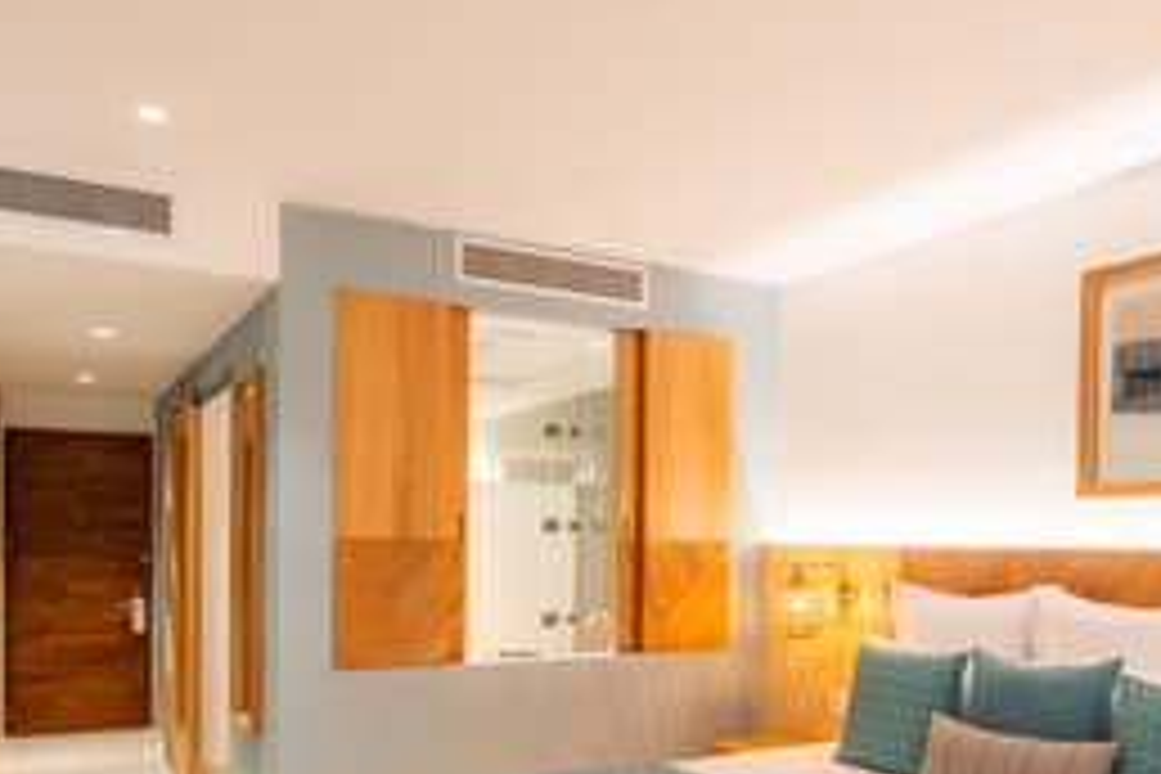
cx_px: 544
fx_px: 1000
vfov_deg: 41.4
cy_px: 556
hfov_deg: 60.2
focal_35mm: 31
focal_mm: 16
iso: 200
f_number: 6.3
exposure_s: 1/40
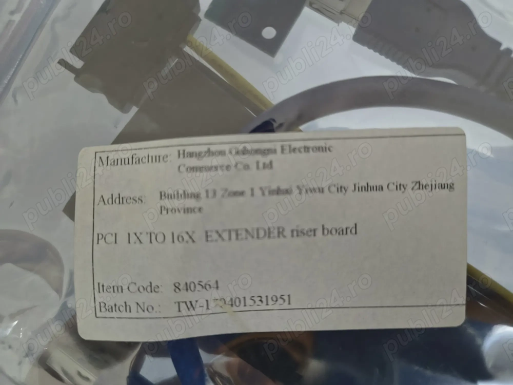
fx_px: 341
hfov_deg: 73.9
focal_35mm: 23
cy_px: 192
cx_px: 256
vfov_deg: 58.9
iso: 2167
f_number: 1.8
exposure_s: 1/33.3
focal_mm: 5.56
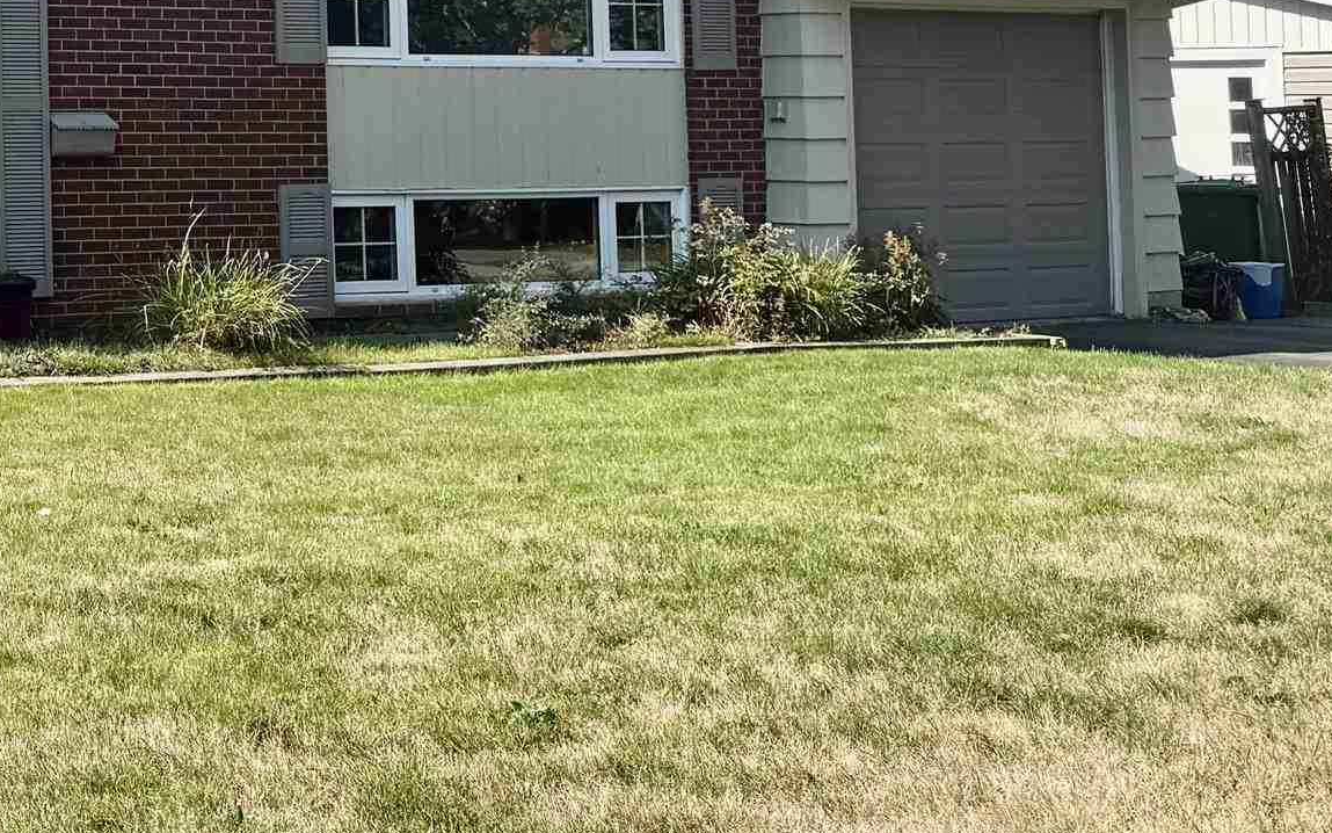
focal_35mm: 68
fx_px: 2468
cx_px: -396
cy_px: -89
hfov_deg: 25.9
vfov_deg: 18.4
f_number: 1.78
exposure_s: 1/2907
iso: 80
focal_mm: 6.76
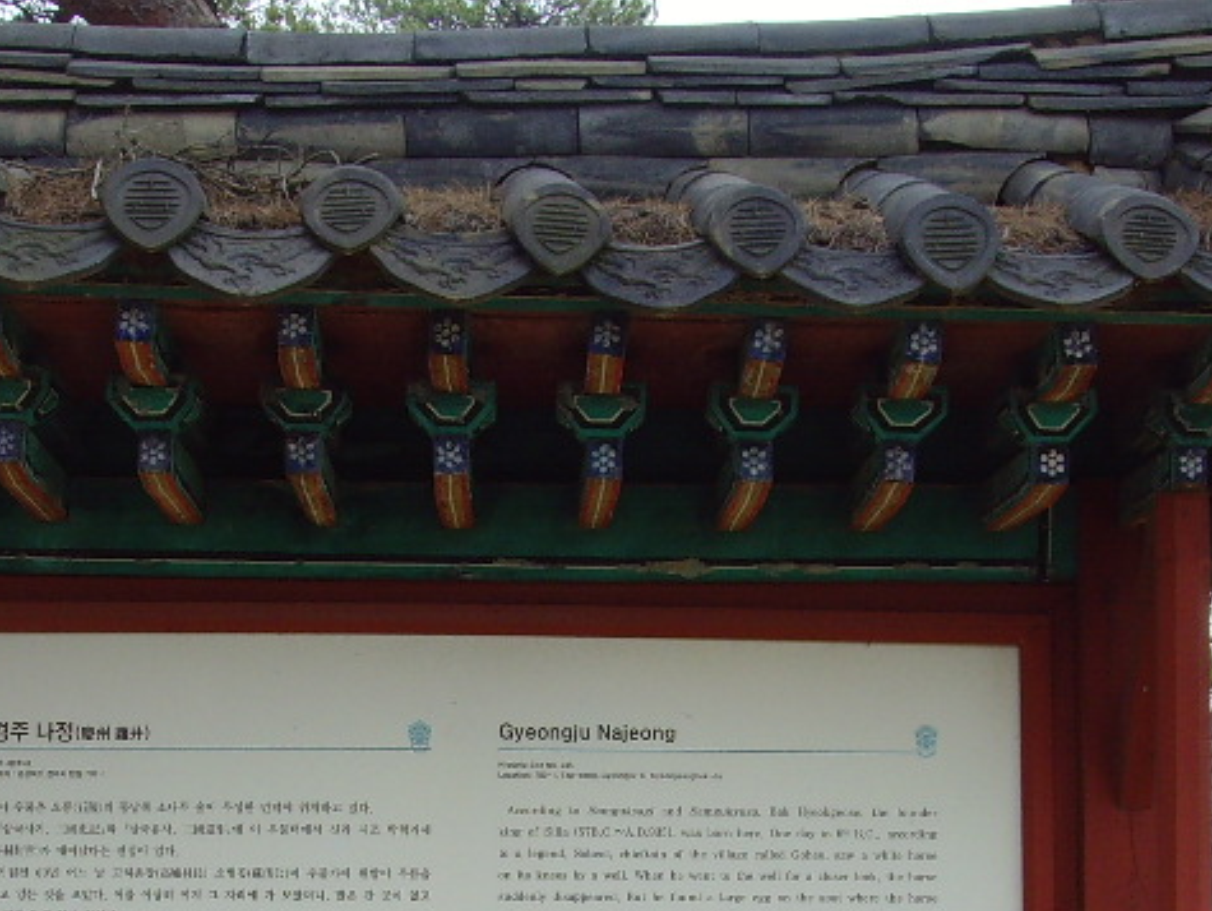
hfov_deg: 23.2
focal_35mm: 84
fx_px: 2943
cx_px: 457
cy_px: 855
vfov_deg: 17.3
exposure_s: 1/125
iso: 80
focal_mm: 6.6
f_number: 6.3
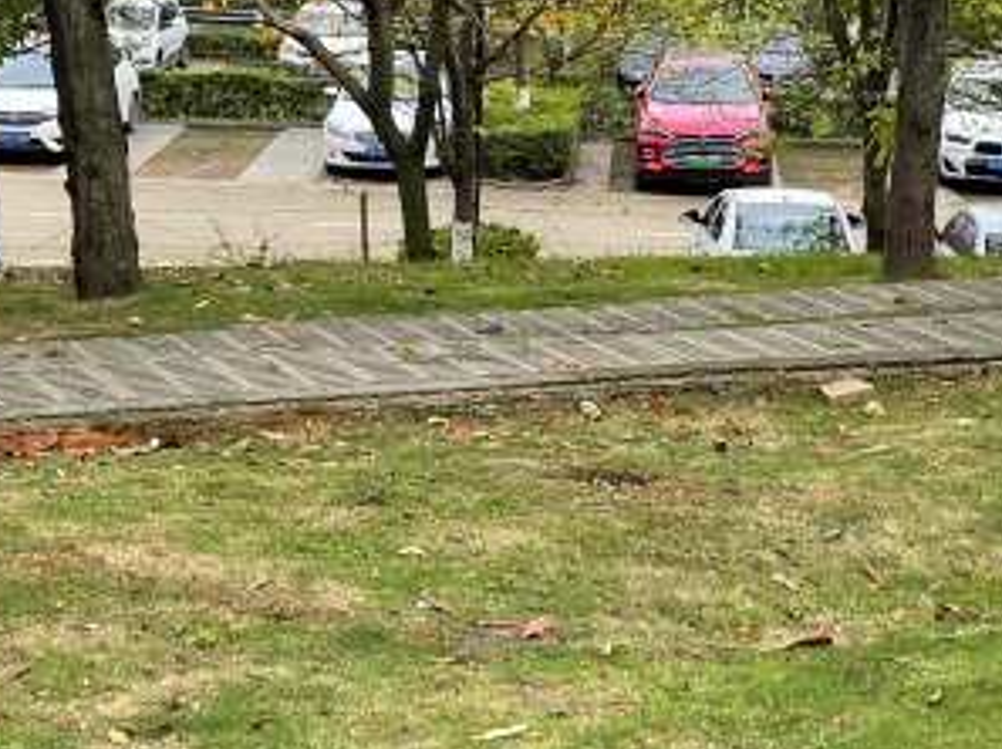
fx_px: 2457
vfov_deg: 17.3
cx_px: 722
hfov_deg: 22.9
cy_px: 214
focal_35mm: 85
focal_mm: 5.1
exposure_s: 1/1225
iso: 32
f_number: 1.6
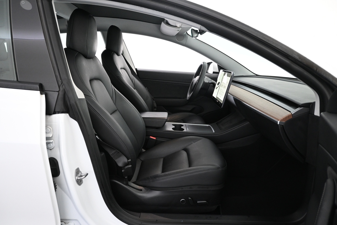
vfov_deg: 49.1
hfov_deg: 68.9
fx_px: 246
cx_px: 168
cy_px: 112
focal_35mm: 26
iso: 1600
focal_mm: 17.5
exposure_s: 1/40
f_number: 3.5
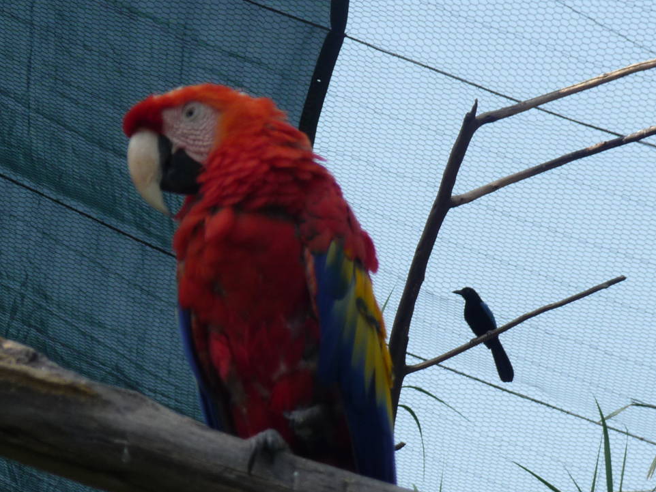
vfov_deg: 5.7
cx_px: 349
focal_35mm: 263
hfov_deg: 7.5
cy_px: 322
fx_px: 4985
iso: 100
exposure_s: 1/320
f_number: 4.8
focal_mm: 27.1
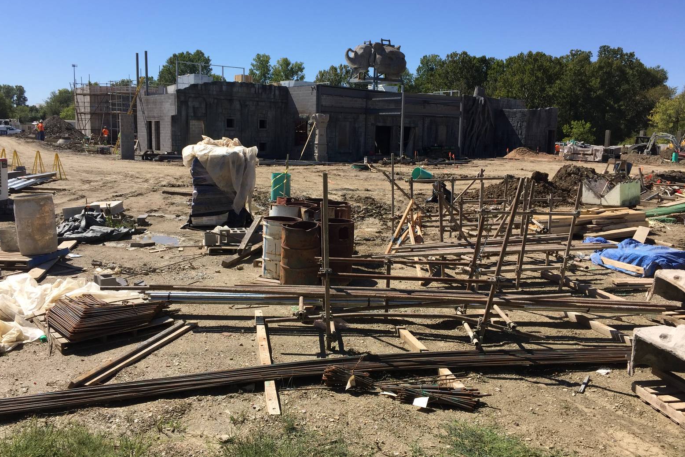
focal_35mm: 31
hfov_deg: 60.3
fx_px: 590
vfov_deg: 42.3
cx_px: 334
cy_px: 225
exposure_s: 1/1799
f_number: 2.2
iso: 32
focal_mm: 4.15
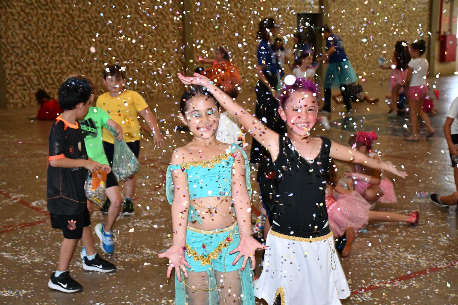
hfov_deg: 38.2
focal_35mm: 52
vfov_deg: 26.0
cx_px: 229
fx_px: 662
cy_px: 152
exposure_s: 1/60
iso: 4000
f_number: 4.2
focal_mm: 35
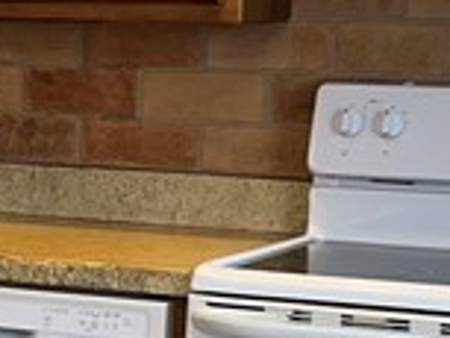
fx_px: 2264
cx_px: -138
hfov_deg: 11.1
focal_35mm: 174
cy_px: 223
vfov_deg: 8.5
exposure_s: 1/30
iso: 40
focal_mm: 5.1
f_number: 1.6
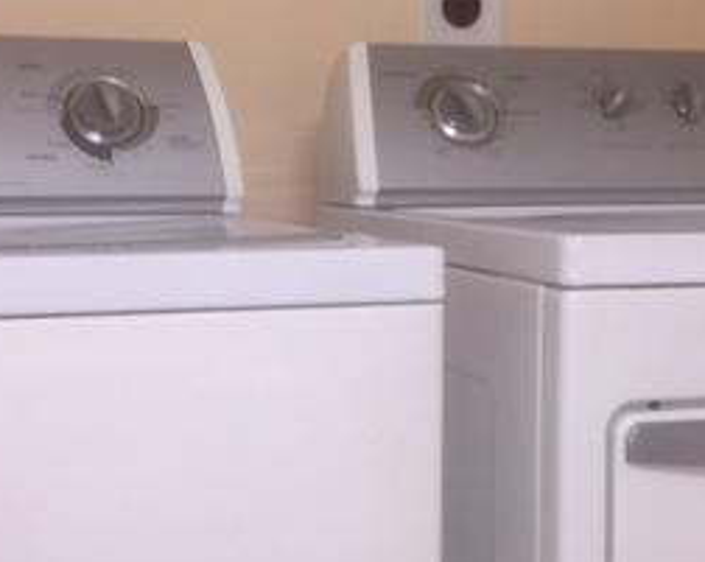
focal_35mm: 72
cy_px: 266
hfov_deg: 26.4
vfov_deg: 21.2
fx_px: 1501
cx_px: 361
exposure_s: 1/31
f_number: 2.2
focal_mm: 4.15
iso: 32
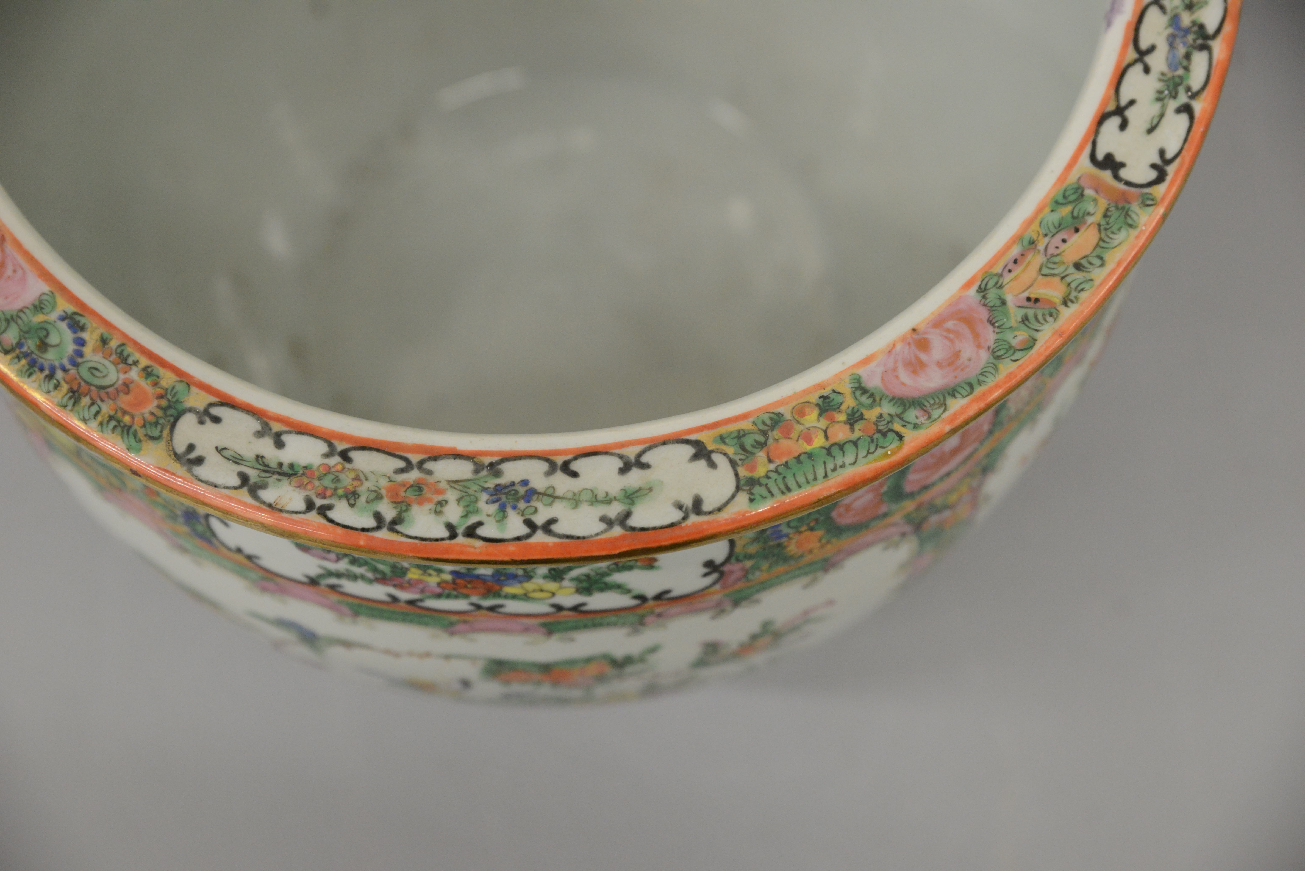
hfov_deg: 28.8
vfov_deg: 19.5
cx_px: 652
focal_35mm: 70
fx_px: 2538
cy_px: 436
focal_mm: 70
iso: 4000
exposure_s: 1/125
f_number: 5.6
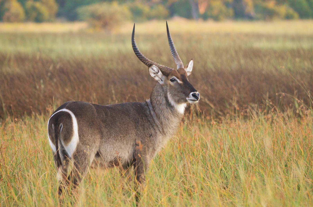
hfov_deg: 3.9
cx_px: 156
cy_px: 104
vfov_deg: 2.6
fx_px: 4555
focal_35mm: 525
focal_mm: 350
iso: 2500
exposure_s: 1/250
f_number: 6
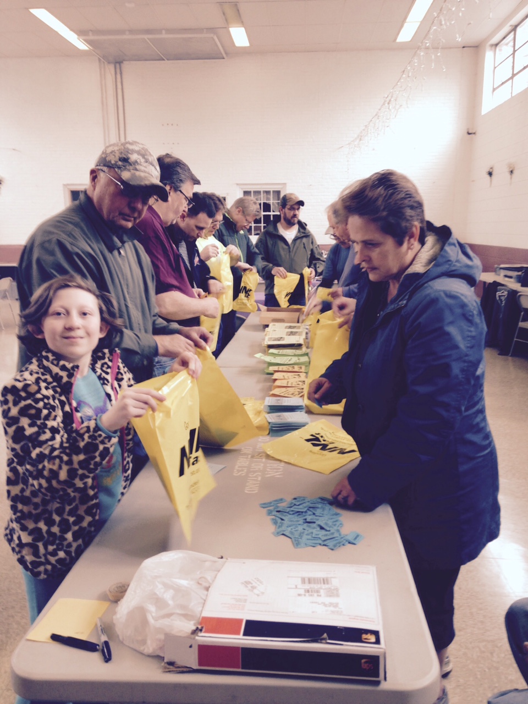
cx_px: 264
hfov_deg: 42.9
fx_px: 671
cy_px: 352
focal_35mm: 33
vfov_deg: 55.4
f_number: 2.4
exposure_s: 1/20
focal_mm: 4.12
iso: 50
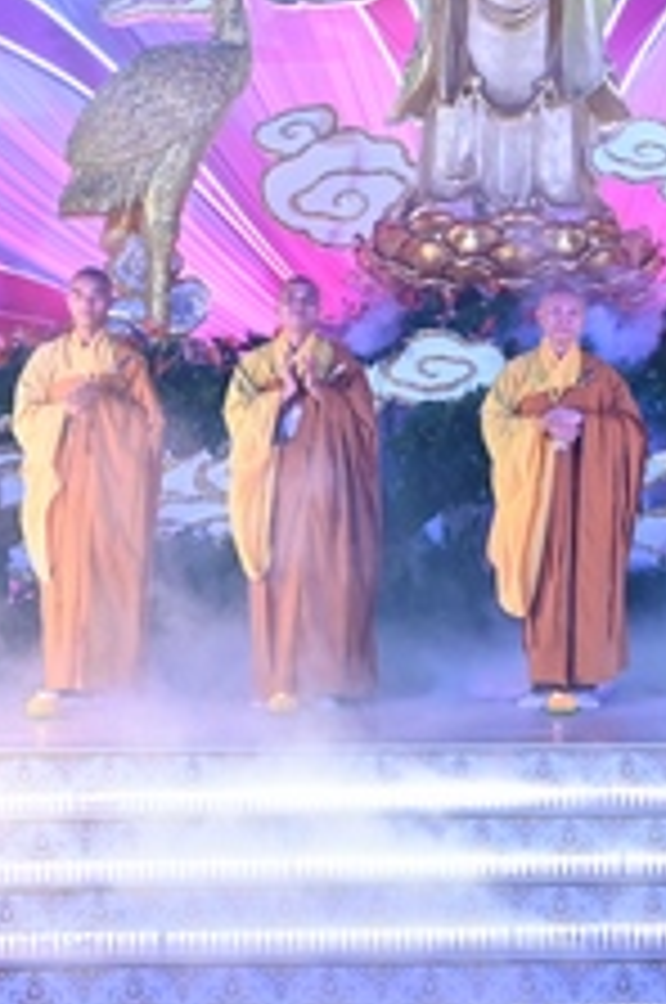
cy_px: 329
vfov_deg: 28.7
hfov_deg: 19.1
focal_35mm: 70
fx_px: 1948
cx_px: 572
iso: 4000
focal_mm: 24
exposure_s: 1/400
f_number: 4
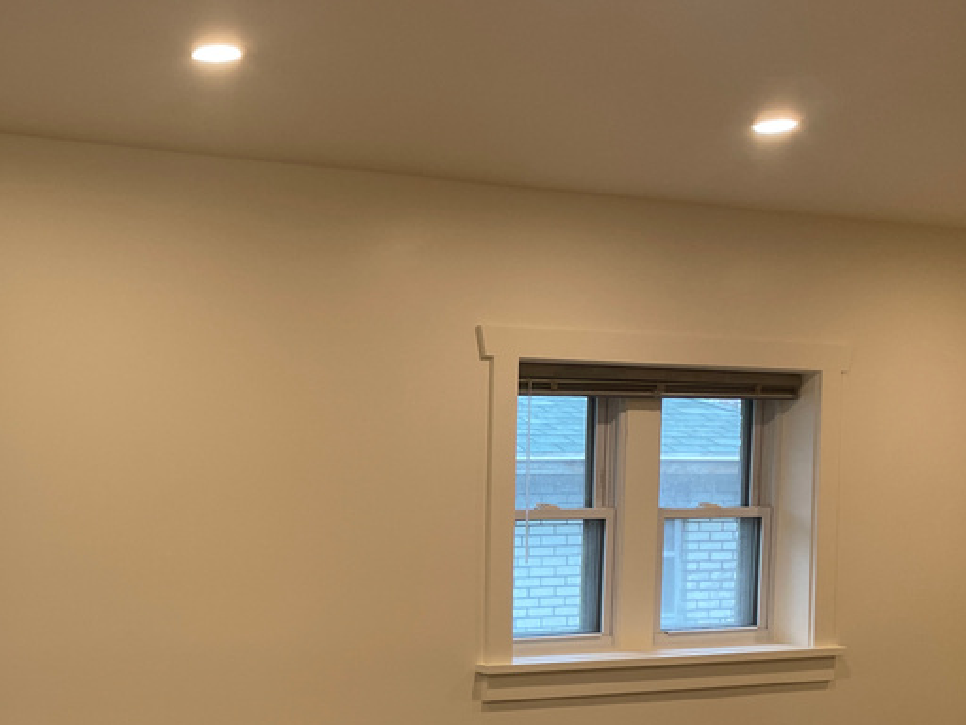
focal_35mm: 52
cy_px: 600
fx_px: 1451
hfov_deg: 35.2
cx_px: 143
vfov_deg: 27.4
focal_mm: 4.2
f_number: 1.6
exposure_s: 1/60
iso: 64
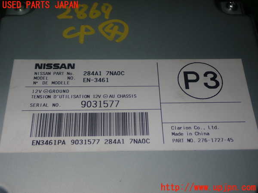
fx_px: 373
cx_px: 129
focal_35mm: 50
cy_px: 96
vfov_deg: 29.1
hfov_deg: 38.2
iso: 200
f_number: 9
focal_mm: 9.01
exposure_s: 1/50
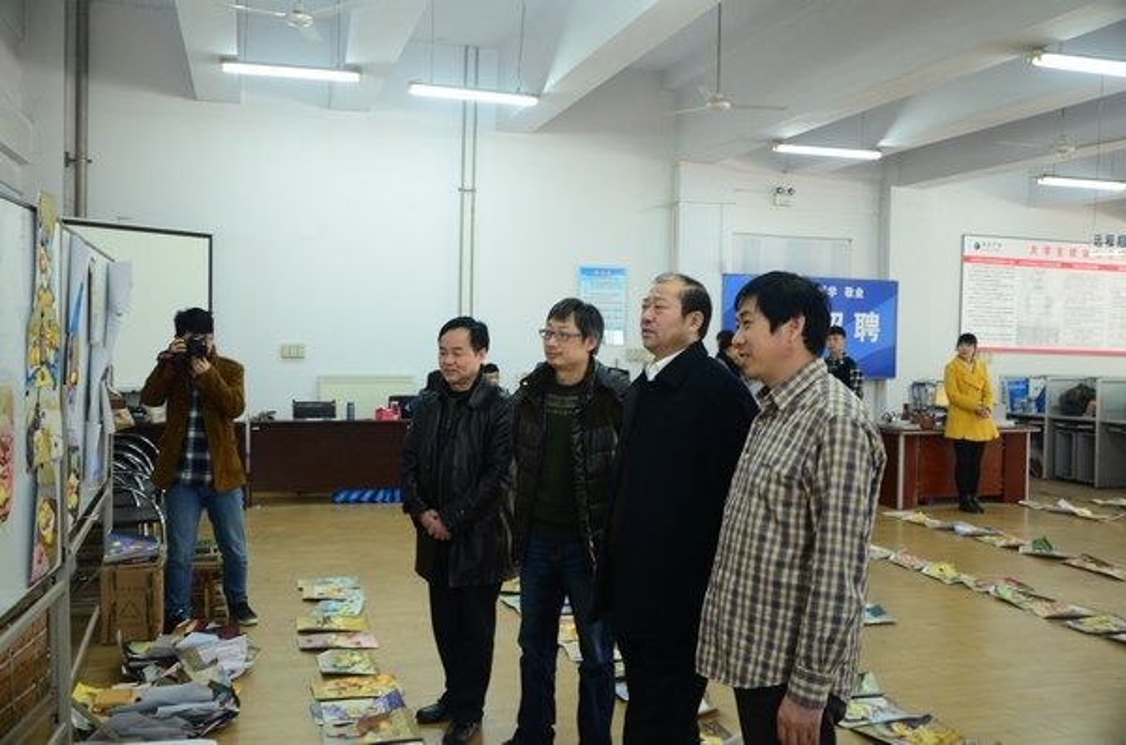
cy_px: 372
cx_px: 563
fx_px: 1030
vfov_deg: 39.8
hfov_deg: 57.3
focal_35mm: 33
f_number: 3.8
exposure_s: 1/40
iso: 800
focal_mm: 22
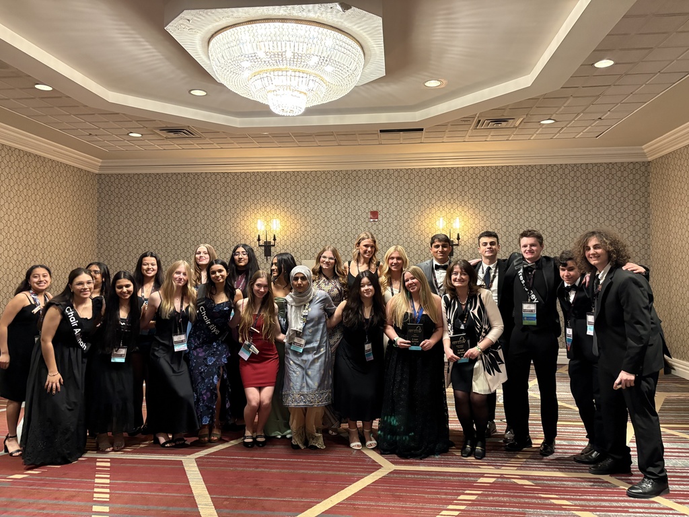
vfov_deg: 53.1
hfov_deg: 67.3
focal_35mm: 26
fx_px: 518
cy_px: 258
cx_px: 344
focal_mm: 5.96
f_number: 1.6
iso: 500
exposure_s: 1/60
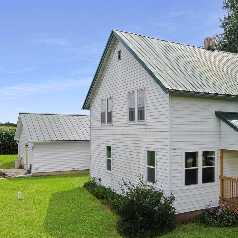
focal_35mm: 37
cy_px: 137
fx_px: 288
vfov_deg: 44.8
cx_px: 172
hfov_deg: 43.8
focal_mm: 4.39
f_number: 2.8
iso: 100
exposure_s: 1/1000
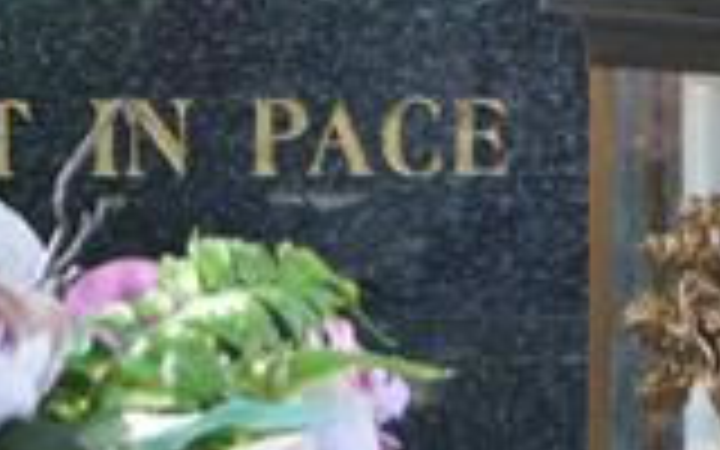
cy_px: -454
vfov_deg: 3.4
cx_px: -202
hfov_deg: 5.5
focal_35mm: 380
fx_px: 7456
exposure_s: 1/60
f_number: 5.3
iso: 800
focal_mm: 62
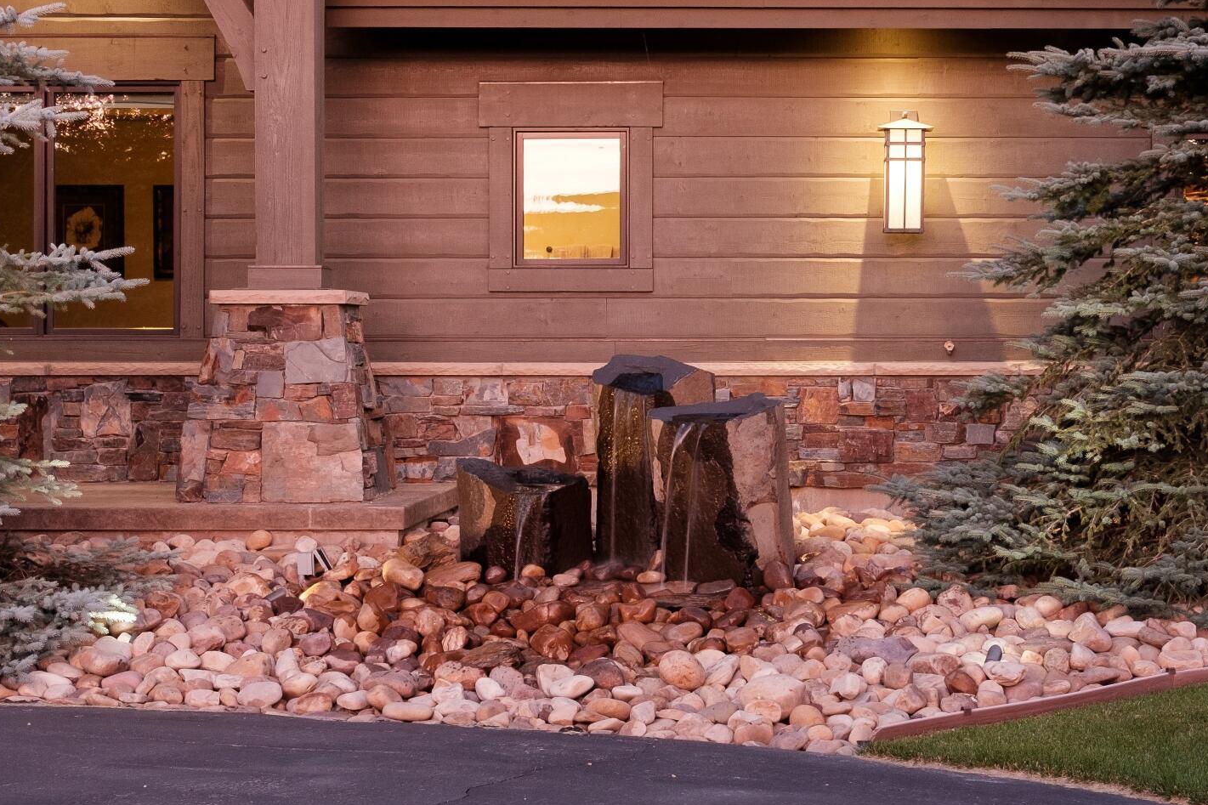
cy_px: 277
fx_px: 2550
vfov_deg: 17.9
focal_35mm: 76
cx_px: 820
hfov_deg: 26.5
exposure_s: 1/6
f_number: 5
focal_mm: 24
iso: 200
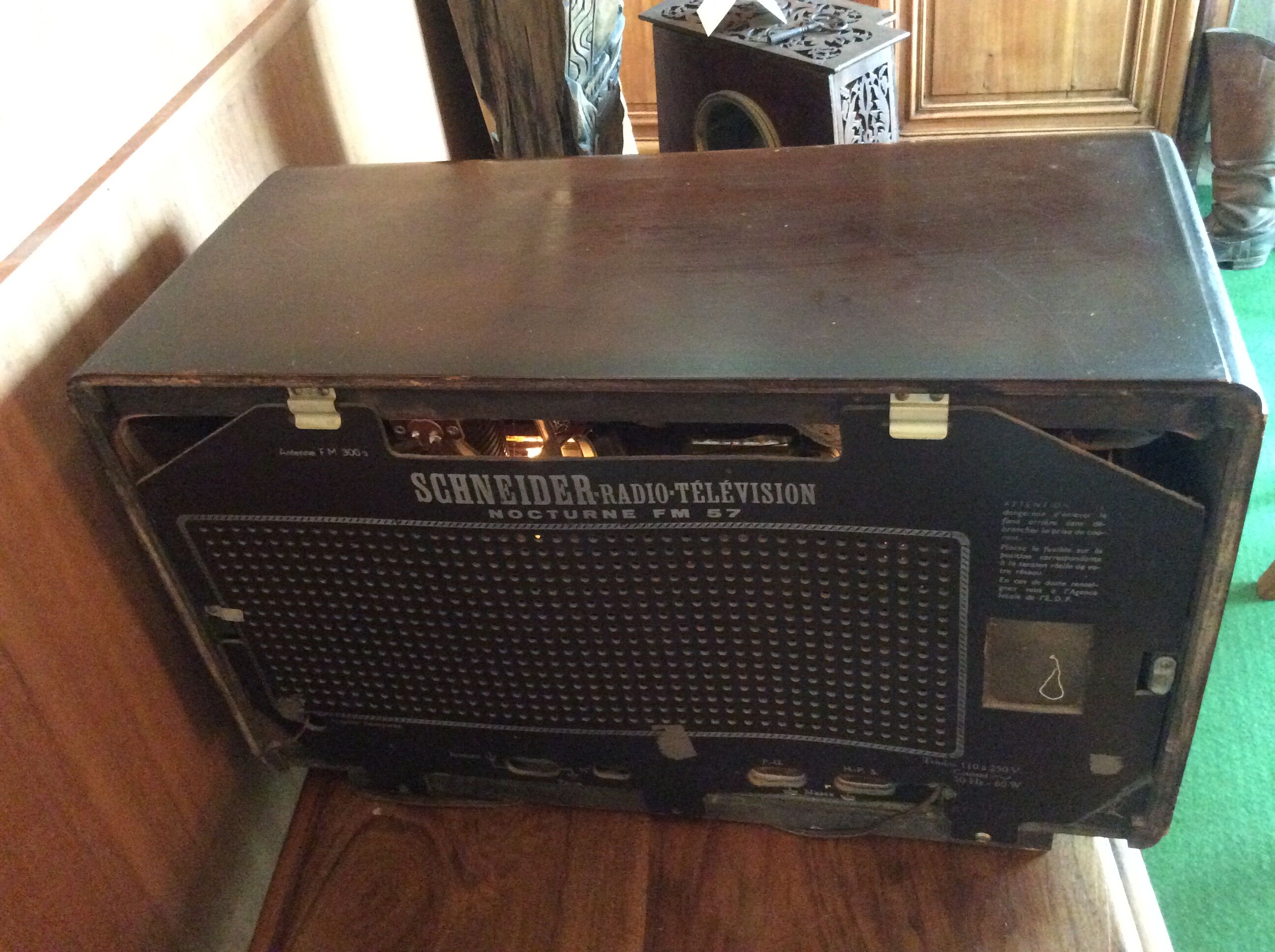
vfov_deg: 44.1
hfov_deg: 56.9
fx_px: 1177
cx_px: 638
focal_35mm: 32
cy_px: 476
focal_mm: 3.3
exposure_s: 1/17
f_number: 2.4
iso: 640
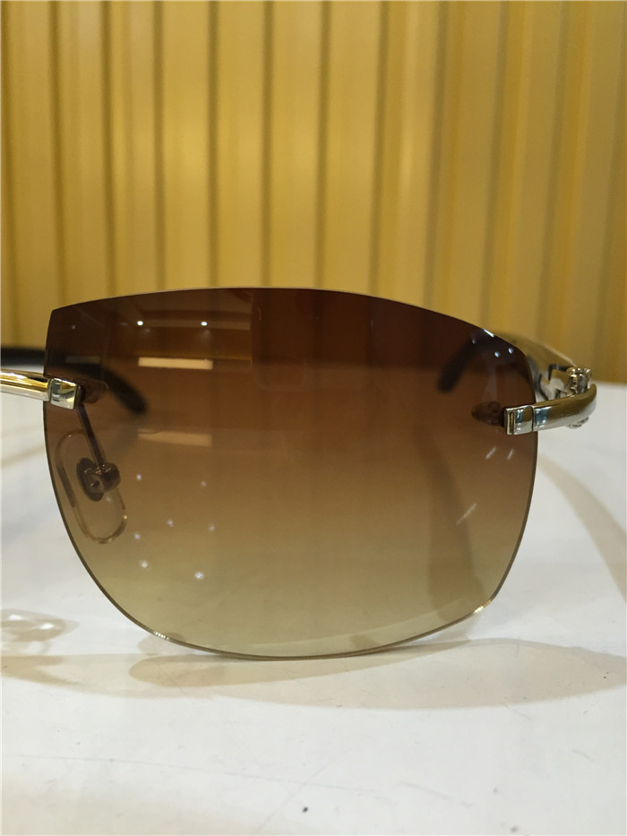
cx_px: 314
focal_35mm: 29
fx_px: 700
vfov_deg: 61.7
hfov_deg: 48.2
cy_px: 418
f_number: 2.2
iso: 160
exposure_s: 1/33
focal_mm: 4.15
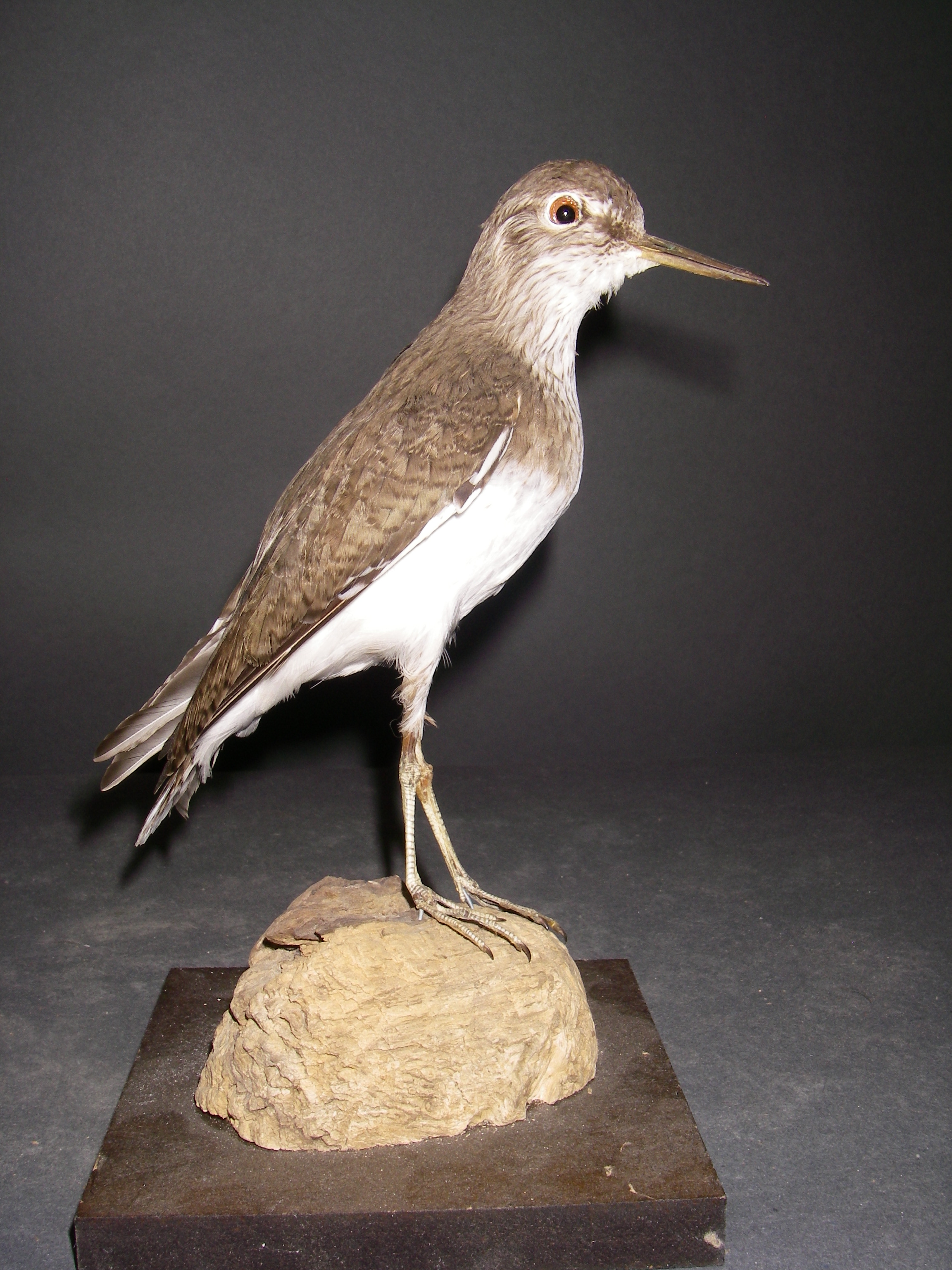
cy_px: 635
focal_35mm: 38
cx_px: 476
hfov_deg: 37.7
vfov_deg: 49.0
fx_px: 1393
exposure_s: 1/40
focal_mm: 6.3
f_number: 6.6
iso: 64
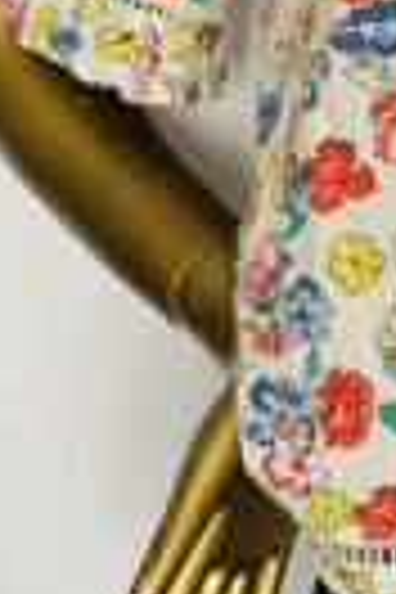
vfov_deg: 18.2
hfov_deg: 11.9
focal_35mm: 109
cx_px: 634
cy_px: -16
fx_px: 1798
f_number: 1.8
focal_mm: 4.25
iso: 250
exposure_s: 1/60
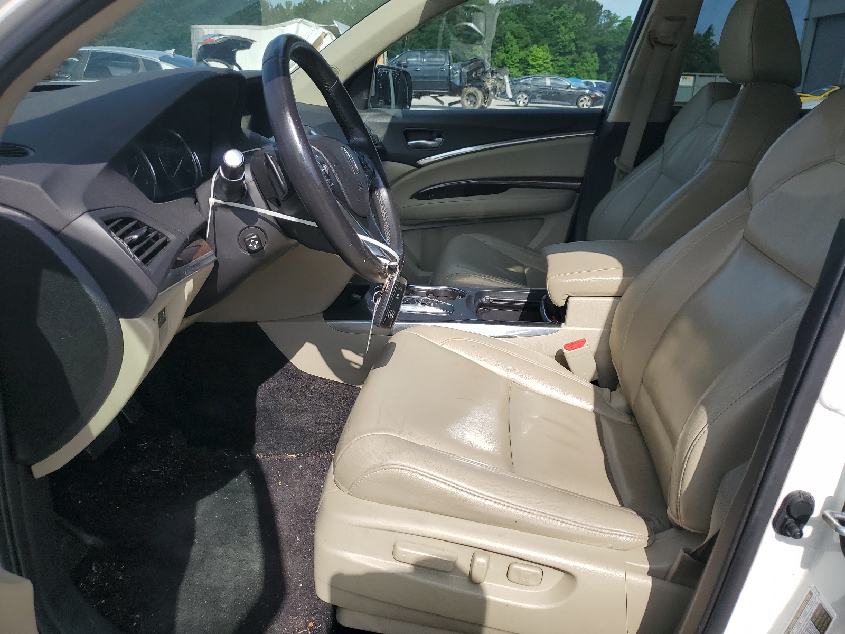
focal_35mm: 26
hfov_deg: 67.3
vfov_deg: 53.1
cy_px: 317
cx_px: 422
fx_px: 635
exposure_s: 1/3333
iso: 50
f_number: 1.5
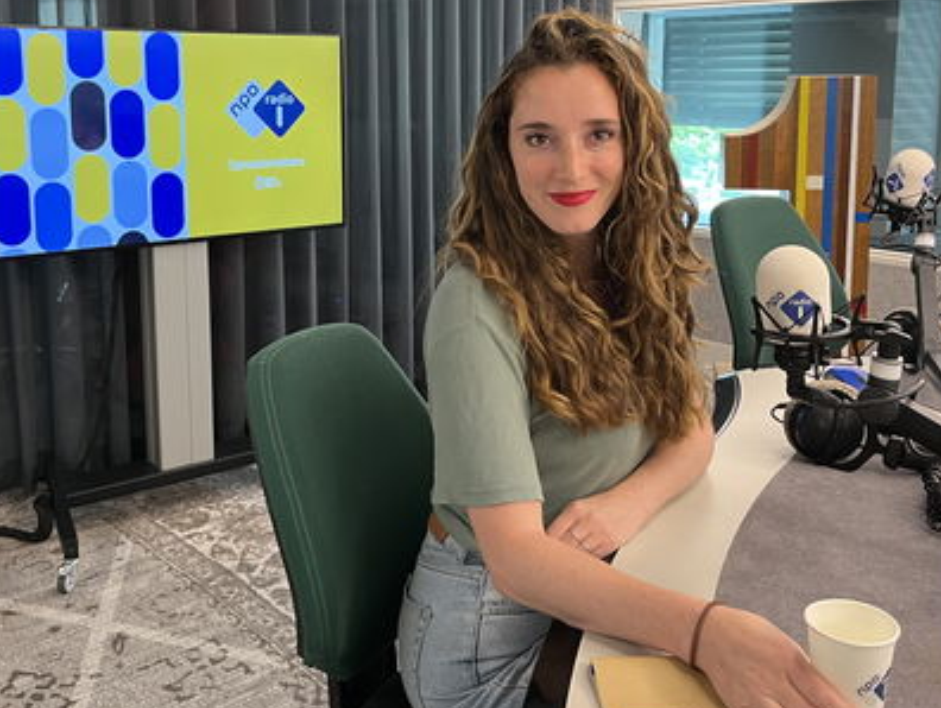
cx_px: 423
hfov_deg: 50.0
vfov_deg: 38.2
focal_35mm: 37
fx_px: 1007
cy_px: 219
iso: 200
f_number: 1.6
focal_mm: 5.1
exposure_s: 1/50
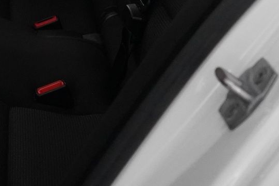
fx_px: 1039
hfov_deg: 14.7
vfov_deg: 9.8
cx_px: -64
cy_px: -116
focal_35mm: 134
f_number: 3.5
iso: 5000
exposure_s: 1/160
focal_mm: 29
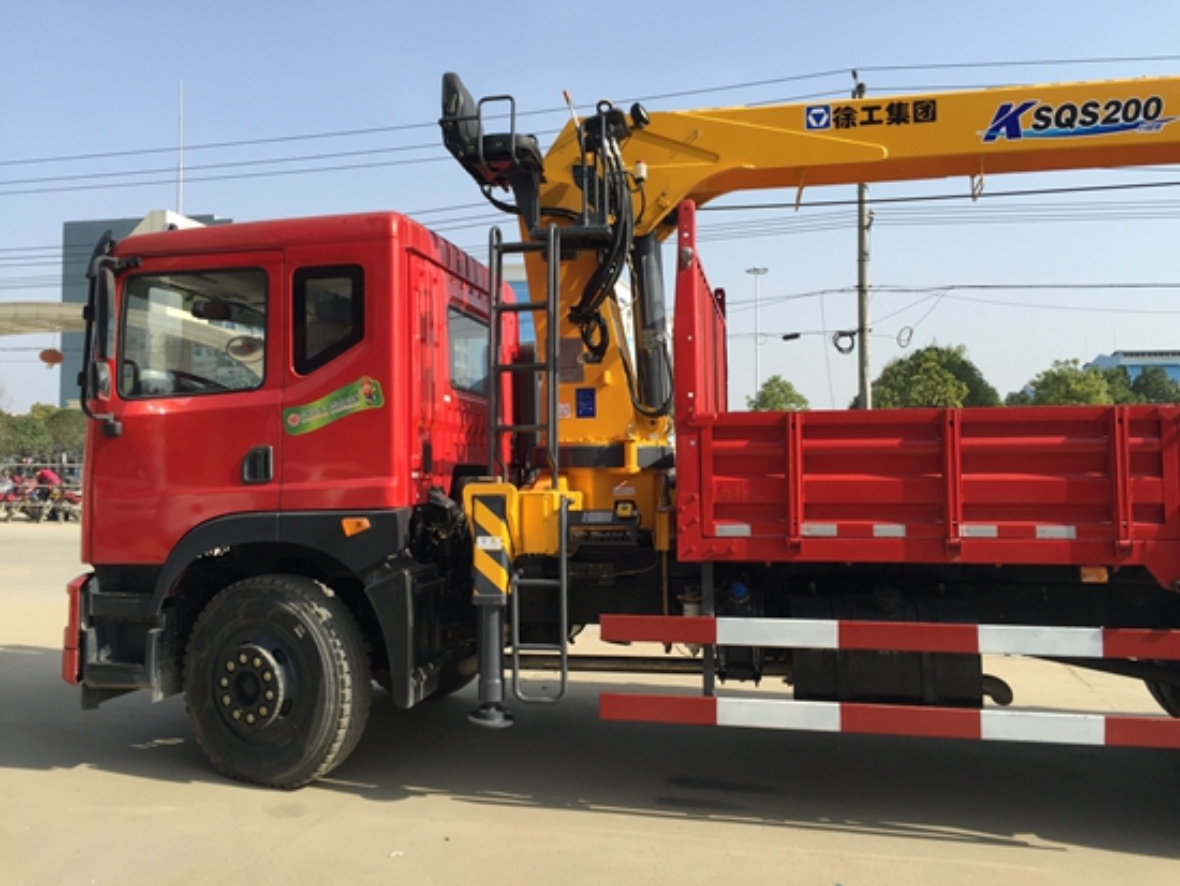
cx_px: 590
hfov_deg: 61.6
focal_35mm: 29
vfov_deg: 48.3
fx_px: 989
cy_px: 443
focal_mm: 4.15
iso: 32
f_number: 2.2
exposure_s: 1/1364
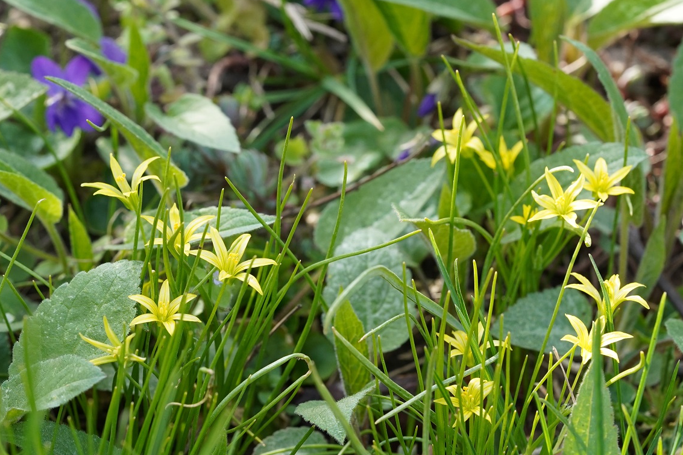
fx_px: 2712
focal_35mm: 143
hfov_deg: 14.3
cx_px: 271
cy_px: 246
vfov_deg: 9.6
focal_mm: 90
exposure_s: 1/250
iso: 1000
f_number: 9
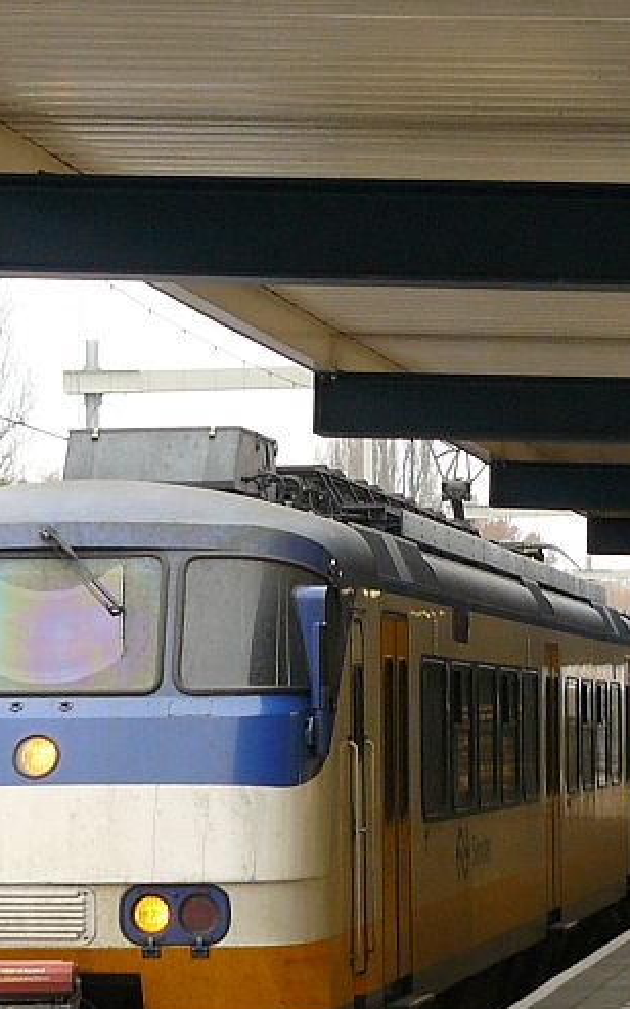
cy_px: 708
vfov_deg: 12.1
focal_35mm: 173
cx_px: 470
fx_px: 4754
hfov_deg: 7.6
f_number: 3.2
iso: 100
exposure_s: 1/60
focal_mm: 11.2
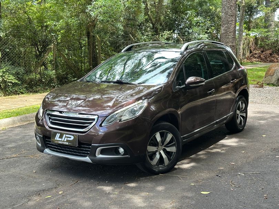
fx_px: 387
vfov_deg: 30.3
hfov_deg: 39.6
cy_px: 104
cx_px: 140
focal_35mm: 48
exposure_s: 1/166
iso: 50
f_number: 1.78
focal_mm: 6.86
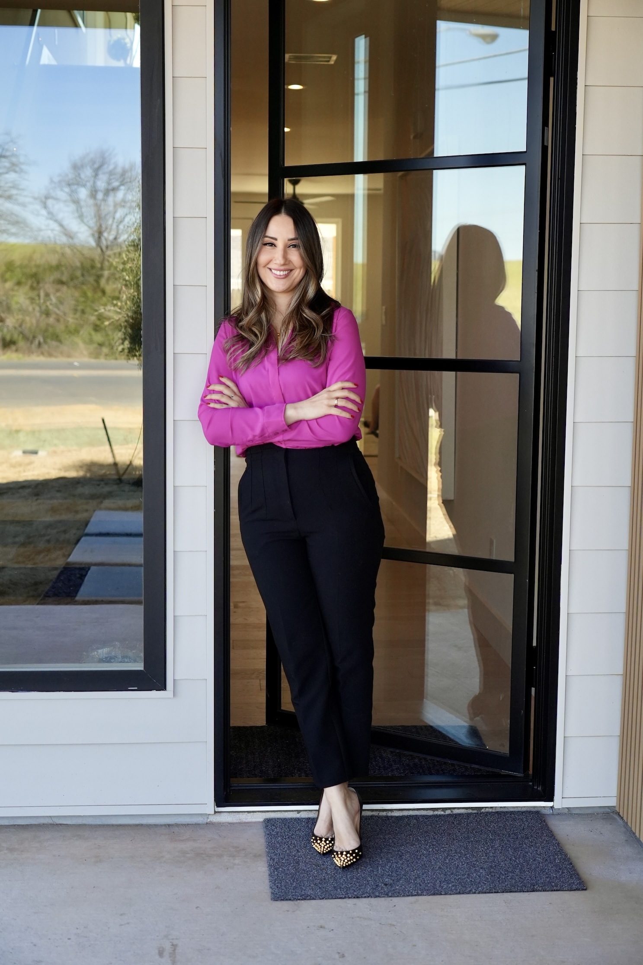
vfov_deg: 41.1
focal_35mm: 48
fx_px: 1286
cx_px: 322
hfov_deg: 28.1
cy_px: 482
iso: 800
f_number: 2.8
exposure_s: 1/2000
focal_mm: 32
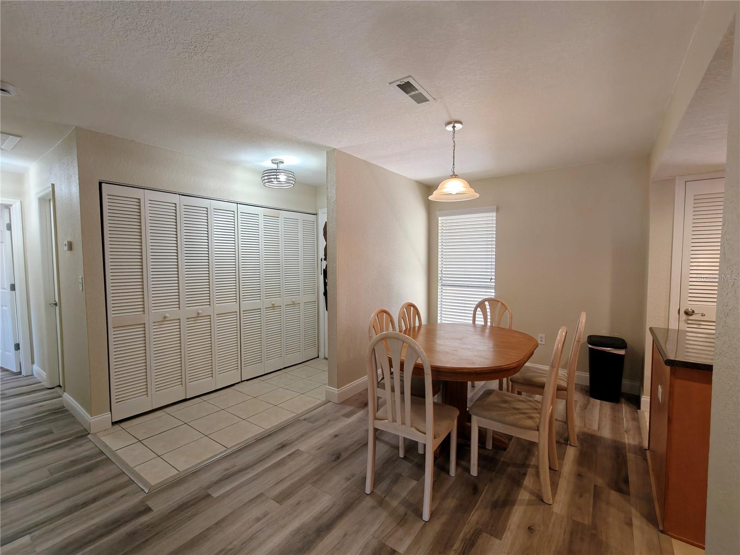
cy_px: 278
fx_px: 321
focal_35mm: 15
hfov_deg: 98.2
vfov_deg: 81.7
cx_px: 370
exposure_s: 1/120
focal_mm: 2.3
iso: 500
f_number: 2
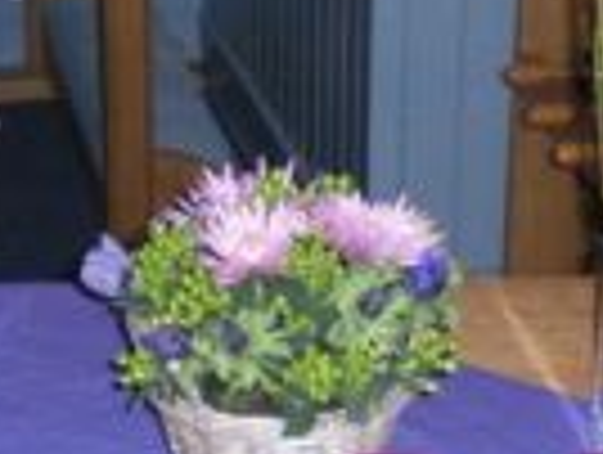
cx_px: 252
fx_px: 2216
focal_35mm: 127
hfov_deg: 15.5
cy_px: 108
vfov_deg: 11.7
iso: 200
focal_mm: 6.3
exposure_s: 1/60
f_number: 3.1
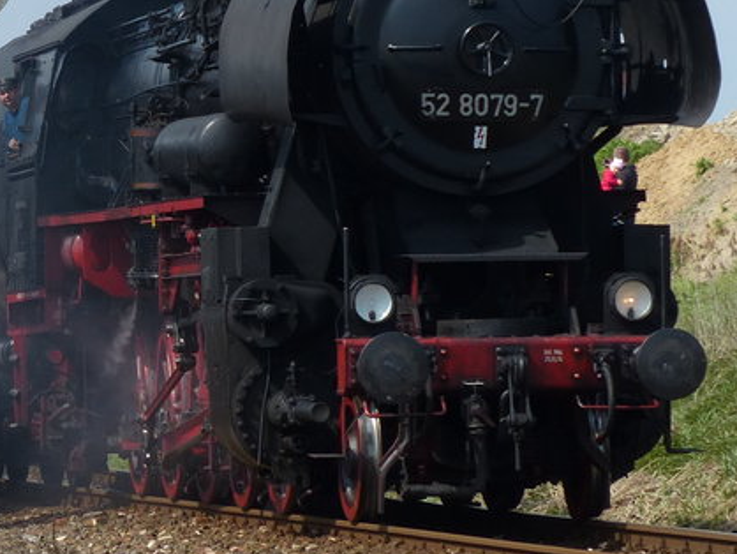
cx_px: 32
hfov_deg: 6.4
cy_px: 58
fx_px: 6540
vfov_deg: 4.8
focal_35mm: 307
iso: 100
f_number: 4
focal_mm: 19.2
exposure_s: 1/1000
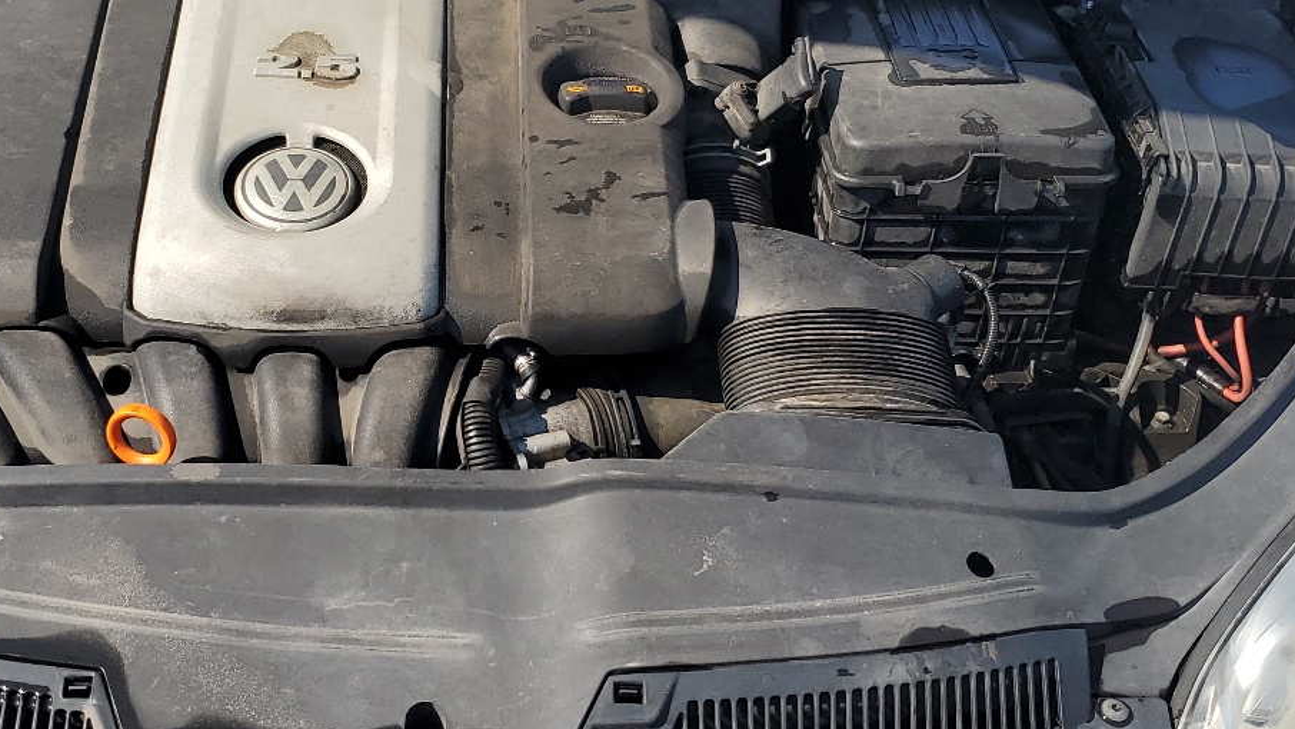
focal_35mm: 50
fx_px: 1717
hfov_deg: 40.9
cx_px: 463
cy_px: 274
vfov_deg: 23.9
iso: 50
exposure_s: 1/2500
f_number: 1.5
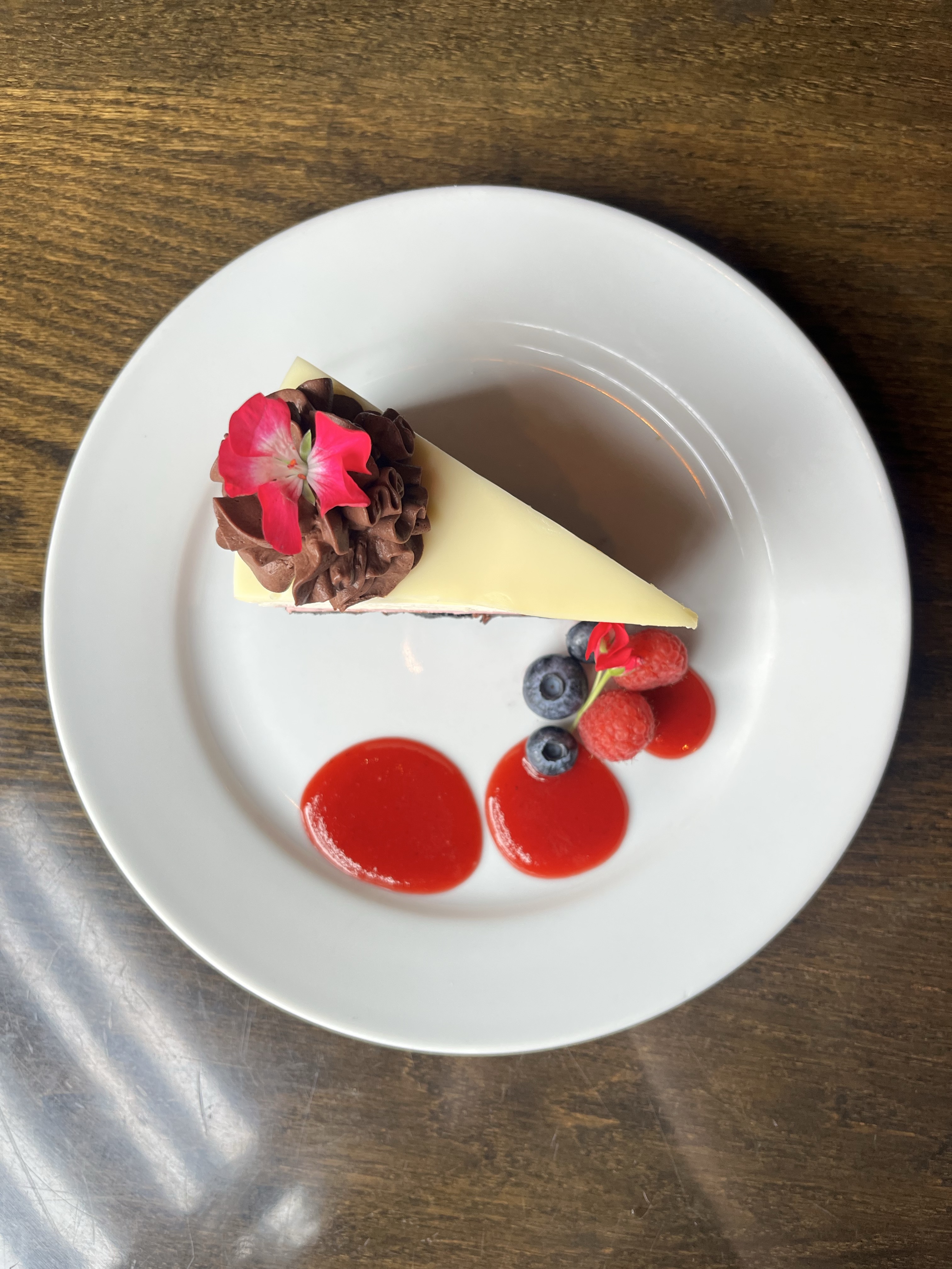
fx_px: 953
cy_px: 634
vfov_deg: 67.3
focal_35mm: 26
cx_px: 476
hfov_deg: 53.1
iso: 100
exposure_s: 1/120
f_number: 1.6
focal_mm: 5.1
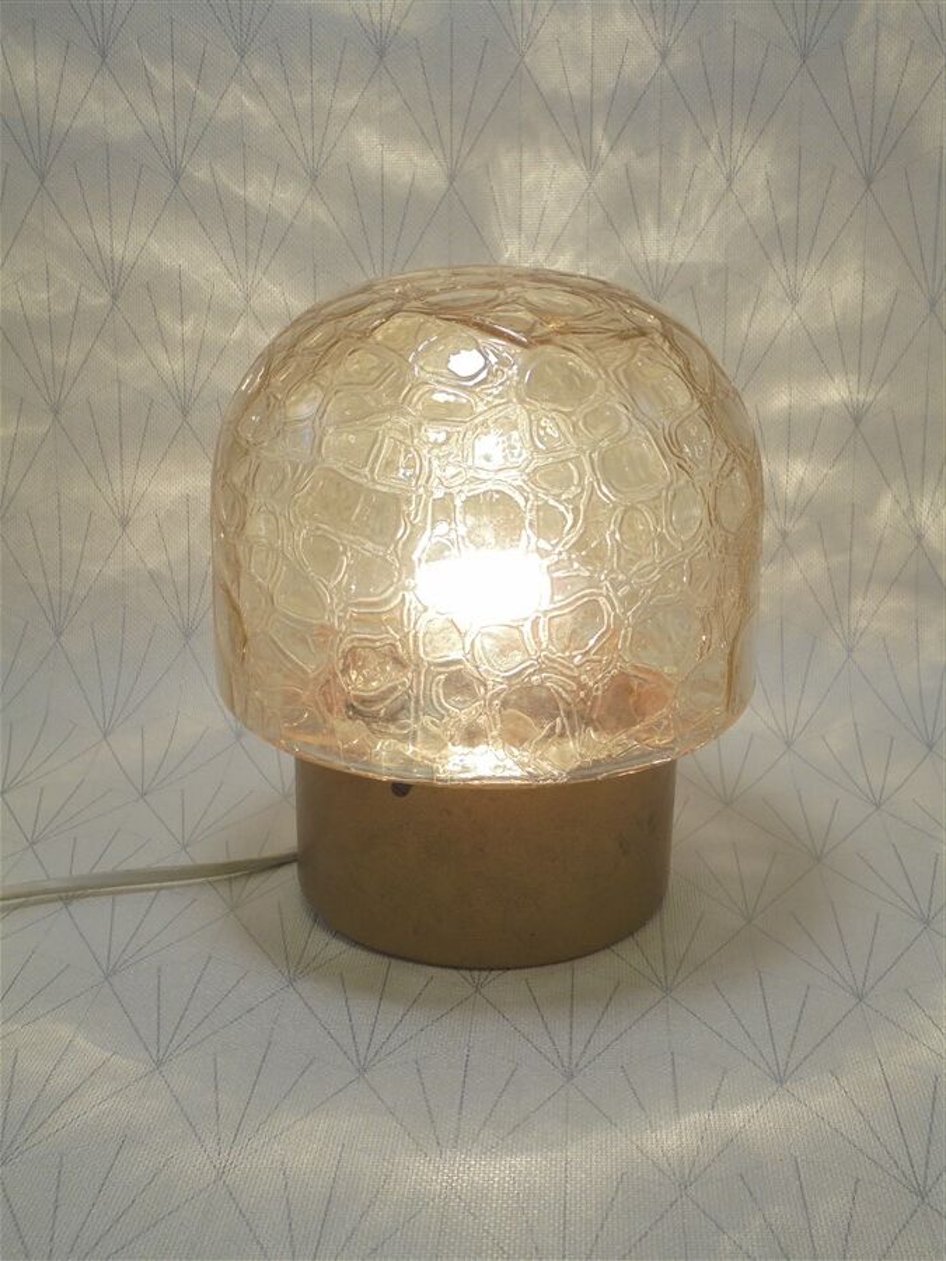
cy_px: 630
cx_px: 473
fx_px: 1567
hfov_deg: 33.6
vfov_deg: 43.9
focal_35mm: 43
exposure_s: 1/250
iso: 100
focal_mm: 7.8
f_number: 4.5
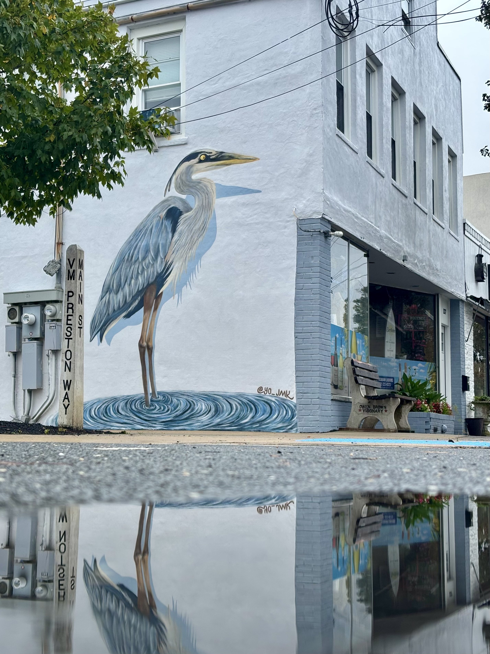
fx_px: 981
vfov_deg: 36.8
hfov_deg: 28.0
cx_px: 245
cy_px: 327
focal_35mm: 52
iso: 32
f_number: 1.6
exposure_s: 1/769
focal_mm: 5.96
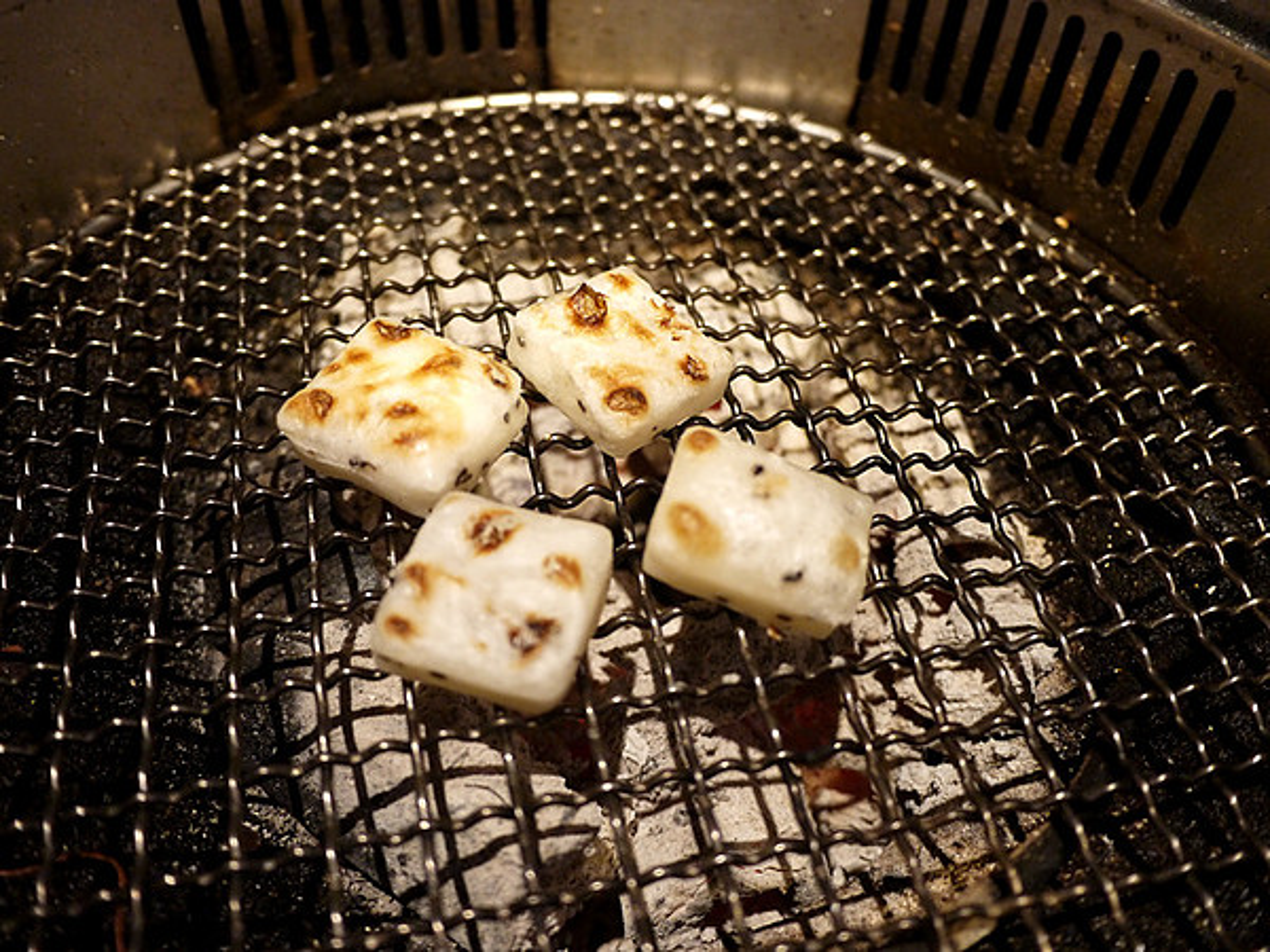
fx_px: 1027
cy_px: 476
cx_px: 635
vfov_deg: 49.7
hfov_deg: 63.4
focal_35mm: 28
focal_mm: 14
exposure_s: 1/40
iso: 800
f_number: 2.5
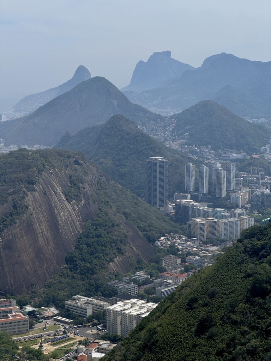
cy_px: 180
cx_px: 136
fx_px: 804
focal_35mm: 77
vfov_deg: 25.3
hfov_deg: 19.1
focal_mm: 9
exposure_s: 1/1946
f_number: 2.8
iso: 25
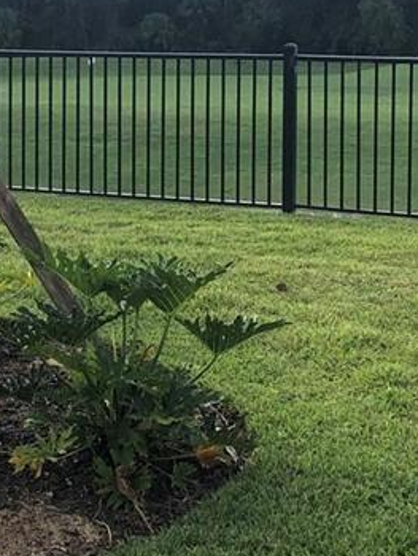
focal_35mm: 96
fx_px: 1544
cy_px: 121
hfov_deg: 15.1
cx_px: -16
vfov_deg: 20.2
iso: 20
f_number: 1.8
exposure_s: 1/2000
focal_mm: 3.99
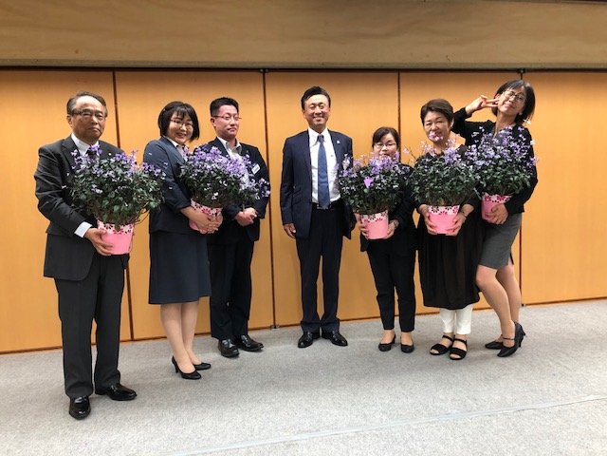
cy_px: 228
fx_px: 491
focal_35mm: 28
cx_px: 304
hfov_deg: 63.4
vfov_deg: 49.7
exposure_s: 1/50
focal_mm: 4
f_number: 1.8
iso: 80
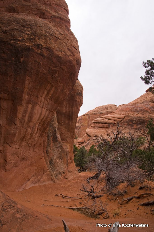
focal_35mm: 30
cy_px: 116
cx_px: 77
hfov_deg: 43.6
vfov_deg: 61.9
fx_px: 193
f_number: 8
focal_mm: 20
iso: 200
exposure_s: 1/160
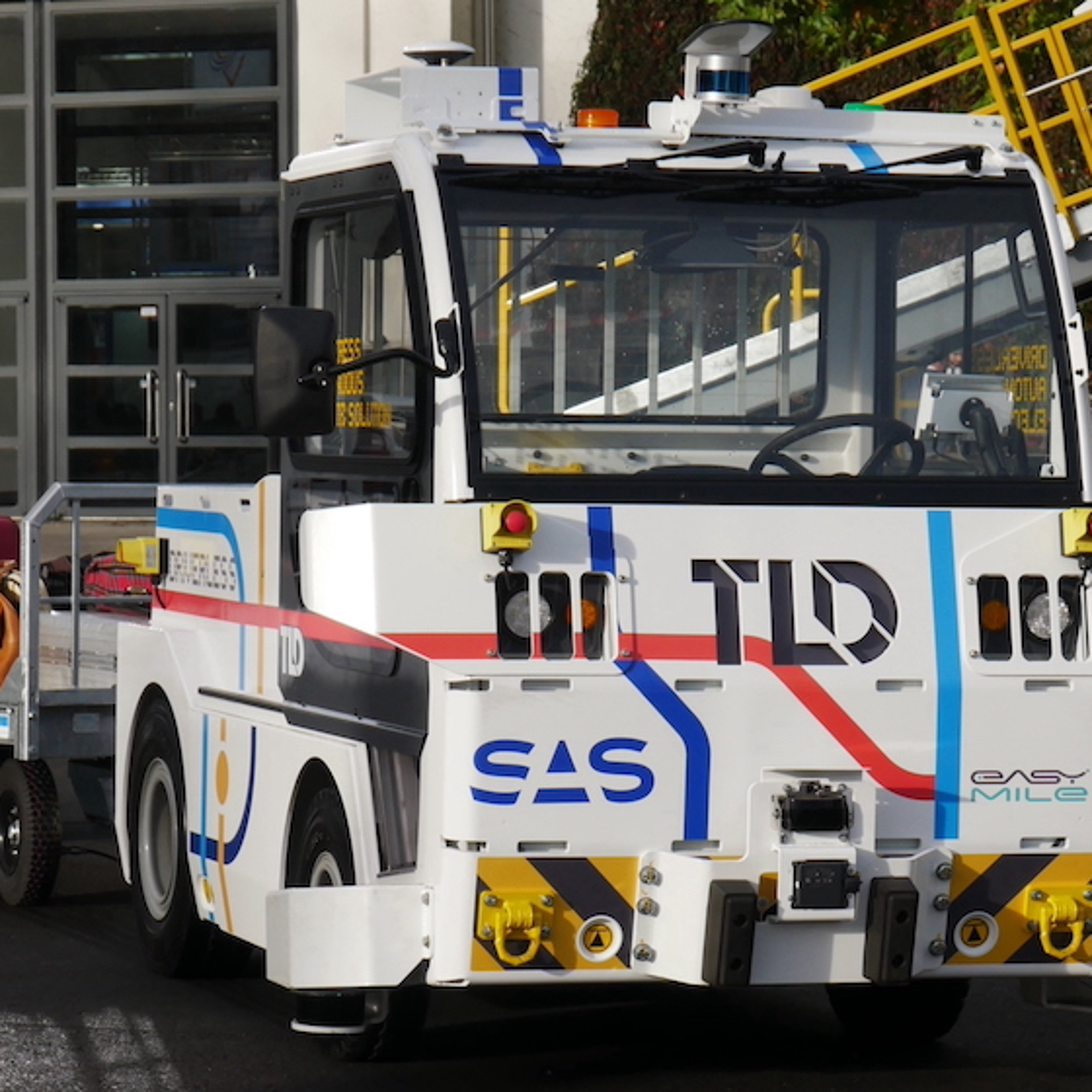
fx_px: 4961
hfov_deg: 12.5
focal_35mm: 139
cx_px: 369
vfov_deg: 12.6
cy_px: 557
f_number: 8
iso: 200
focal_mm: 44
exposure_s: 1/320
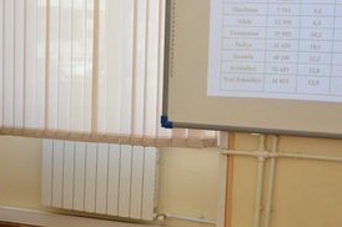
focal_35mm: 77
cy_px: 104
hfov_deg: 26.0
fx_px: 731
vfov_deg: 17.7
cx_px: 87
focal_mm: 22
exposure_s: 1/160
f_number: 7.1
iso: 2200
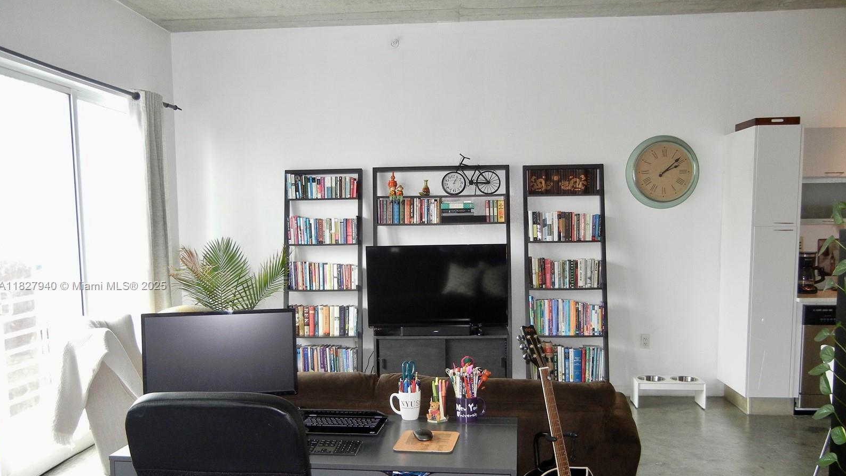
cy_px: 286
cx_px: 422
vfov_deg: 35.5
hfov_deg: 59.5
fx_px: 740
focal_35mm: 33
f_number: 3.5
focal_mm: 5.4
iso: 200
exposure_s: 1/30
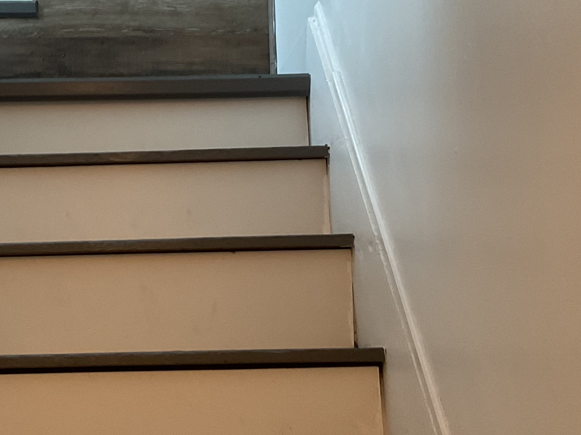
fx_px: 1158
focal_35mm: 69
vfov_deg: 21.2
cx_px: 116
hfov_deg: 27.6
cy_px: 137
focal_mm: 3
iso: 100
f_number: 1.8
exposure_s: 1/60
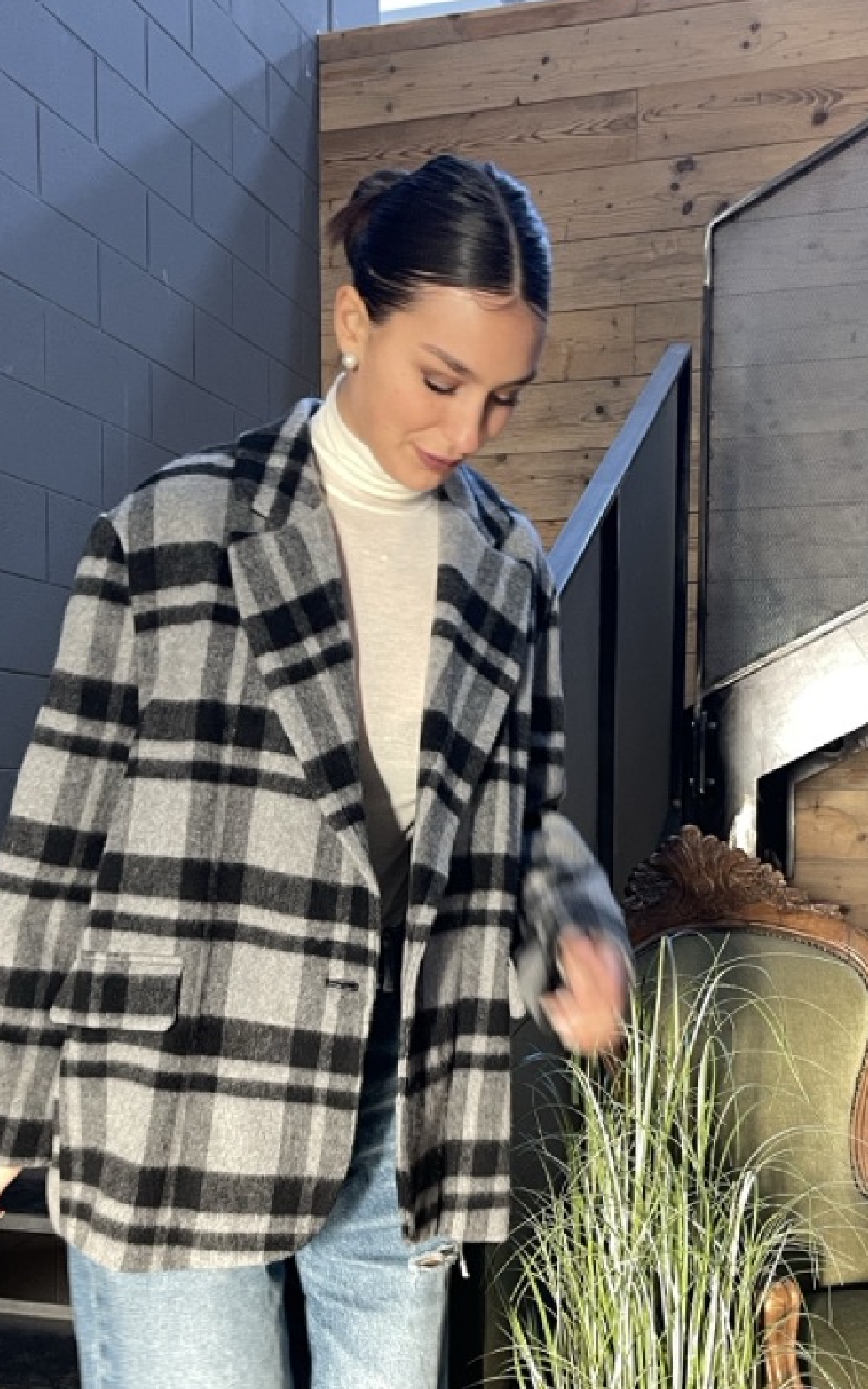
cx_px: 383
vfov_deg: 47.6
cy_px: 895
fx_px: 1552
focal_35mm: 41
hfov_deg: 31.2
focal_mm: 5.1
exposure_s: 1/60
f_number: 1.6
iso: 160
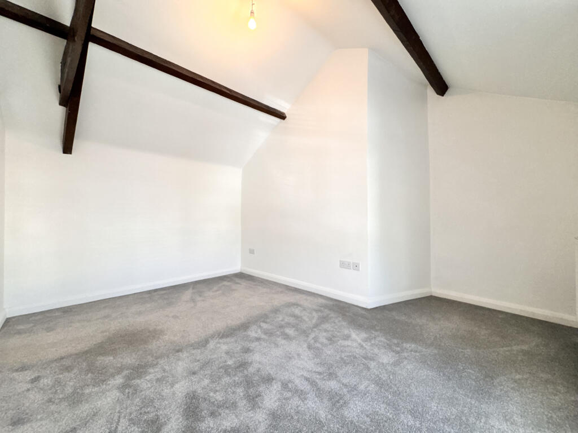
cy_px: 216
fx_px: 234
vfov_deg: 85.7
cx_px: 289
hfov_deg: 102.1
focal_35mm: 14
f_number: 2.2
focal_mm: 2.22
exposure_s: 1/100
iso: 160
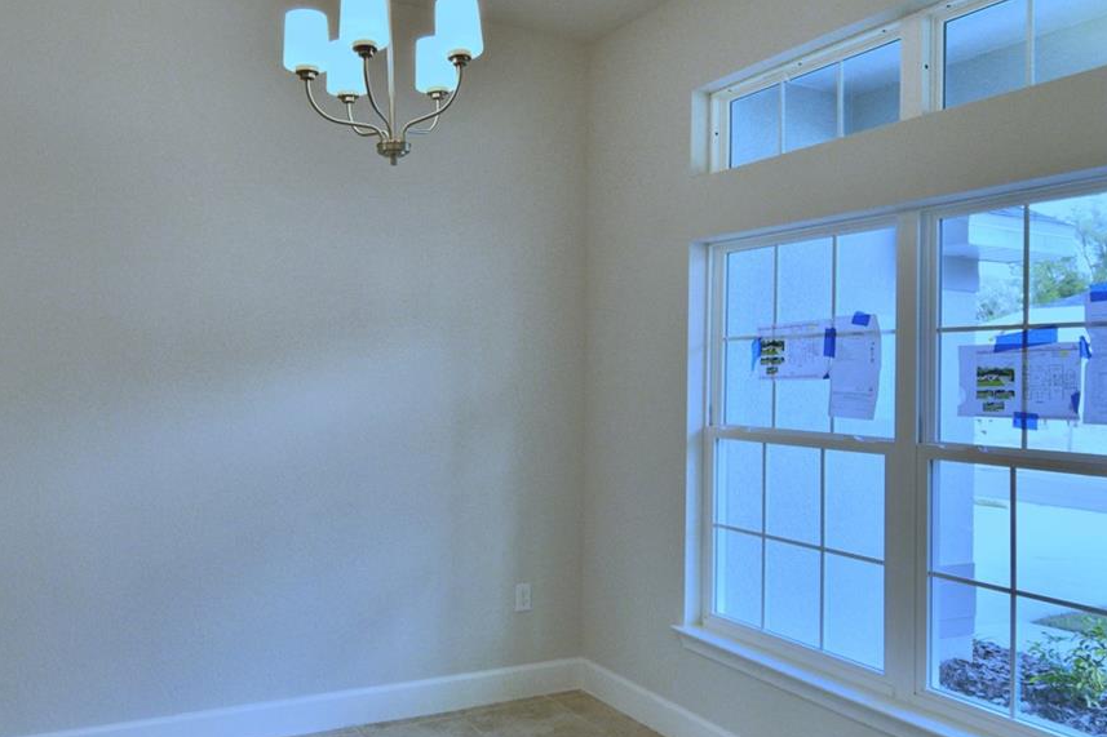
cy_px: 356
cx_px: 471
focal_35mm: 28
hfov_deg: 65.1
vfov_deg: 46.4
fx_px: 861
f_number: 4.5
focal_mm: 10
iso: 200
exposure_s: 1/125
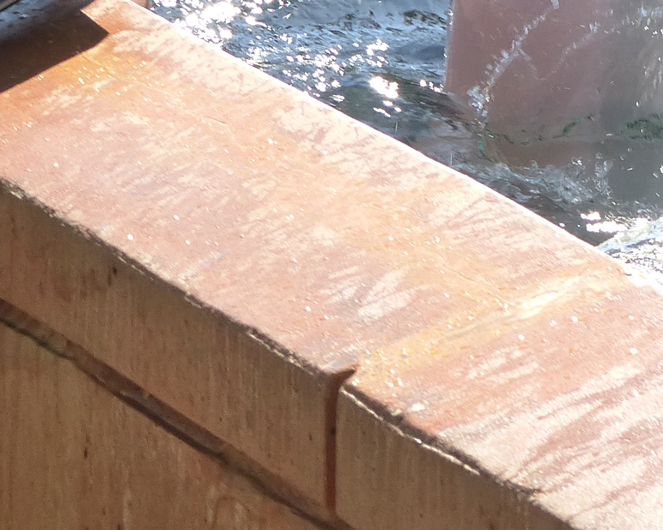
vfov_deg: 3.5
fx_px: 8673
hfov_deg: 4.4
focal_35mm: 442
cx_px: 679
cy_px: -143
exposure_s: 1/320
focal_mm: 23.9
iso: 200
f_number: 4
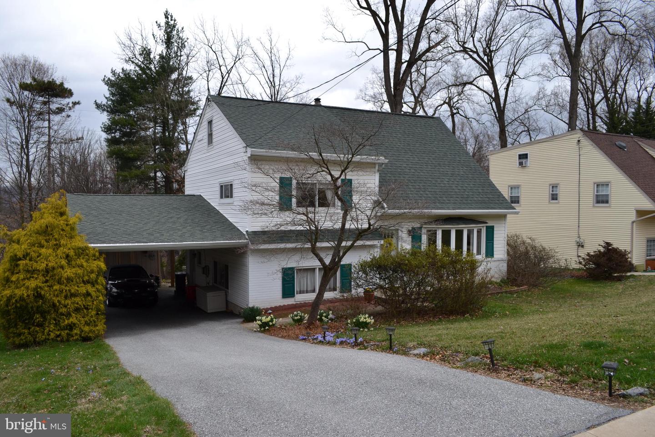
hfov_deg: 67.4
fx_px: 491
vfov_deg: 47.9
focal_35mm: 27
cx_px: 328
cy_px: 218
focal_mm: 18
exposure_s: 1/160
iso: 100
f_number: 6.3
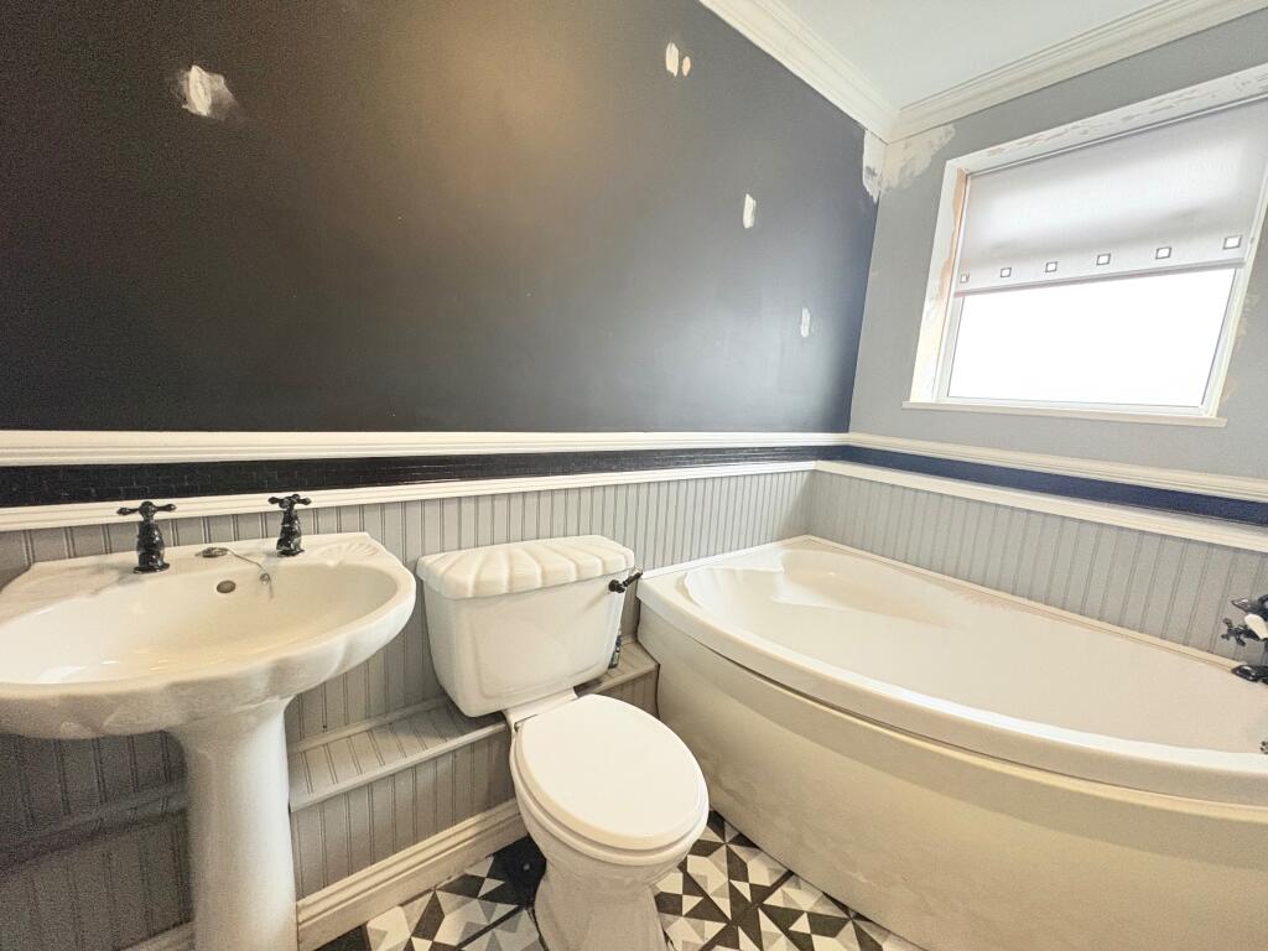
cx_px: 634
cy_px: 476
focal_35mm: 14
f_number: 2.2
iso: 500
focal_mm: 2.22
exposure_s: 1/50
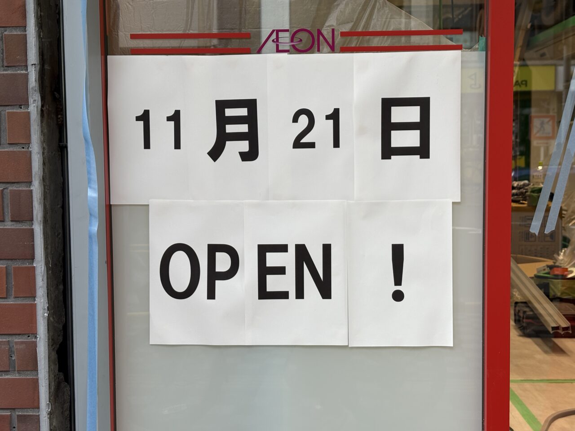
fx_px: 864
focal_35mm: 52
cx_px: 288
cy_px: 216
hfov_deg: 36.8
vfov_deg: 28.0
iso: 32
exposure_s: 1/223
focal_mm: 5.96
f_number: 1.6
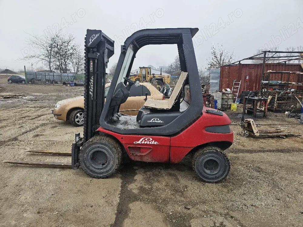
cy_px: 114
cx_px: 152
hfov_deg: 73.9
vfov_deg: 58.9
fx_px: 201
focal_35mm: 23
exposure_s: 1/263
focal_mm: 6.3
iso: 10
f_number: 1.7
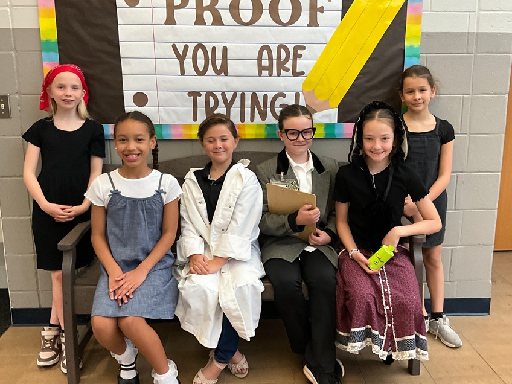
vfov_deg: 40.7
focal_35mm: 35
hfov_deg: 52.6
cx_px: 274
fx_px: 518
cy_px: 190
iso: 160
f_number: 1.8
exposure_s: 1/60
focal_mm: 3
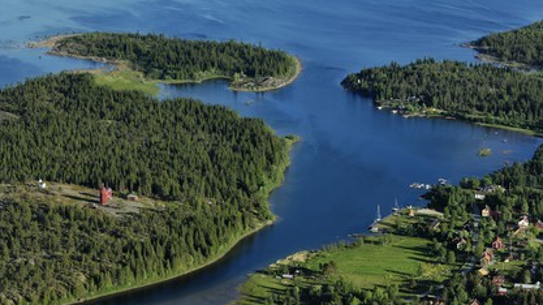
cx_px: 270
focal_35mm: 111
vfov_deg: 10.9
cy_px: 179
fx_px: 1597
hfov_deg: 19.3
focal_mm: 70
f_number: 3.2
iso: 100
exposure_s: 1/1000
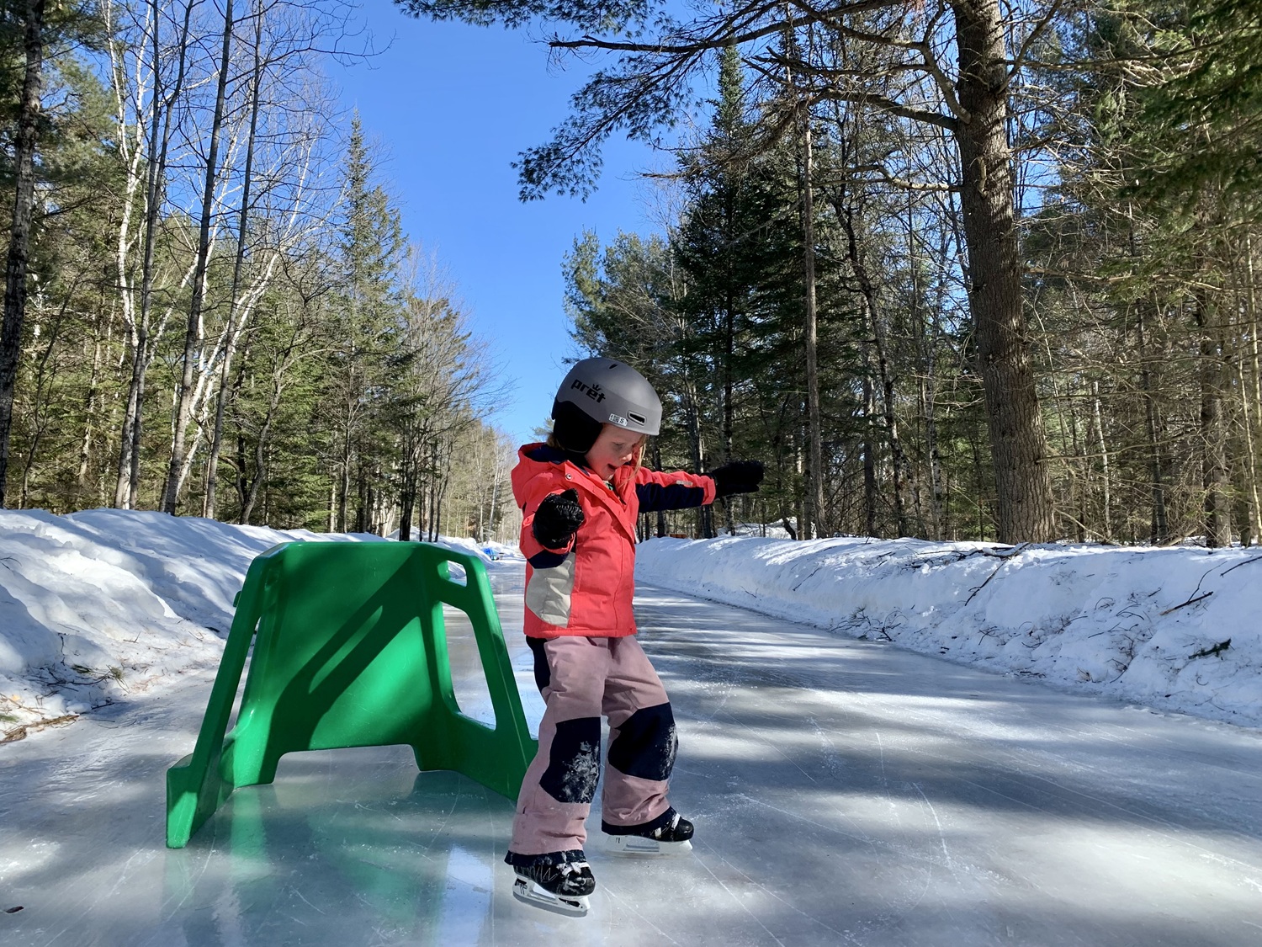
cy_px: 474
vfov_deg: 53.1
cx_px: 631
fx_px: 948
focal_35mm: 26
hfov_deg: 67.3
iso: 25
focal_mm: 4.25
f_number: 1.8
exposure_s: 1/759
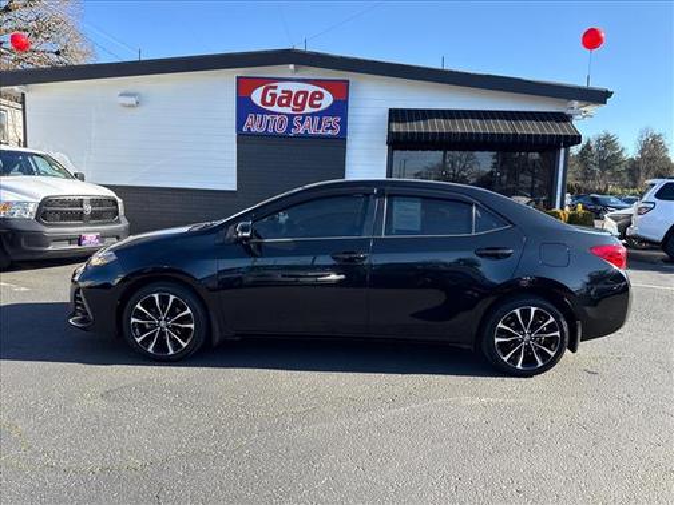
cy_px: 252
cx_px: 337
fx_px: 467
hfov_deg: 71.6
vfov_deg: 56.8
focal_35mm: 24
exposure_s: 1/1522
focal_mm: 6.76
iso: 100
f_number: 1.78
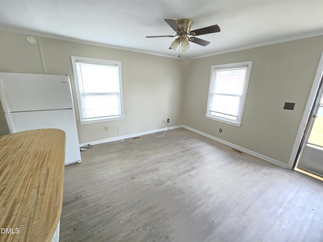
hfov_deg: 106.2
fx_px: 121
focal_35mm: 13
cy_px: 121
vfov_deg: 89.9
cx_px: 162
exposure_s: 1/24
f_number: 2.2
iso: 2000
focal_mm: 2.2
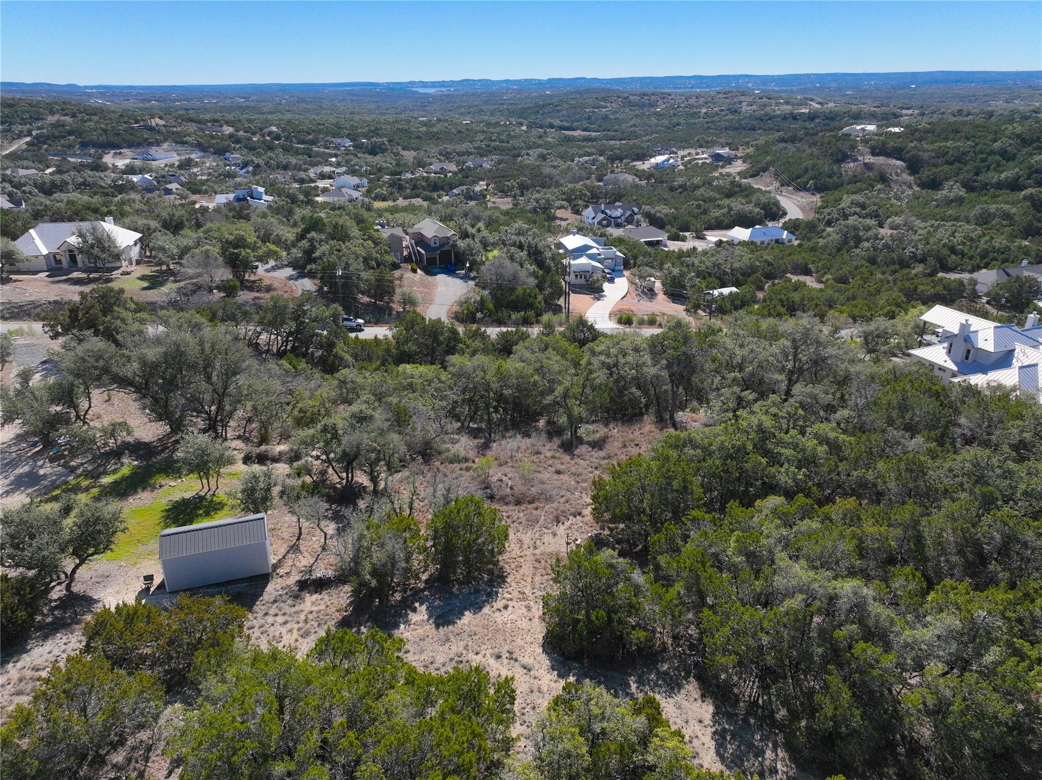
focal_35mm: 24
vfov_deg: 56.8
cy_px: 390
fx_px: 722
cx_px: 521
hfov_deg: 71.6
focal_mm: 12.29
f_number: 2.8
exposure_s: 1/5000
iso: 190
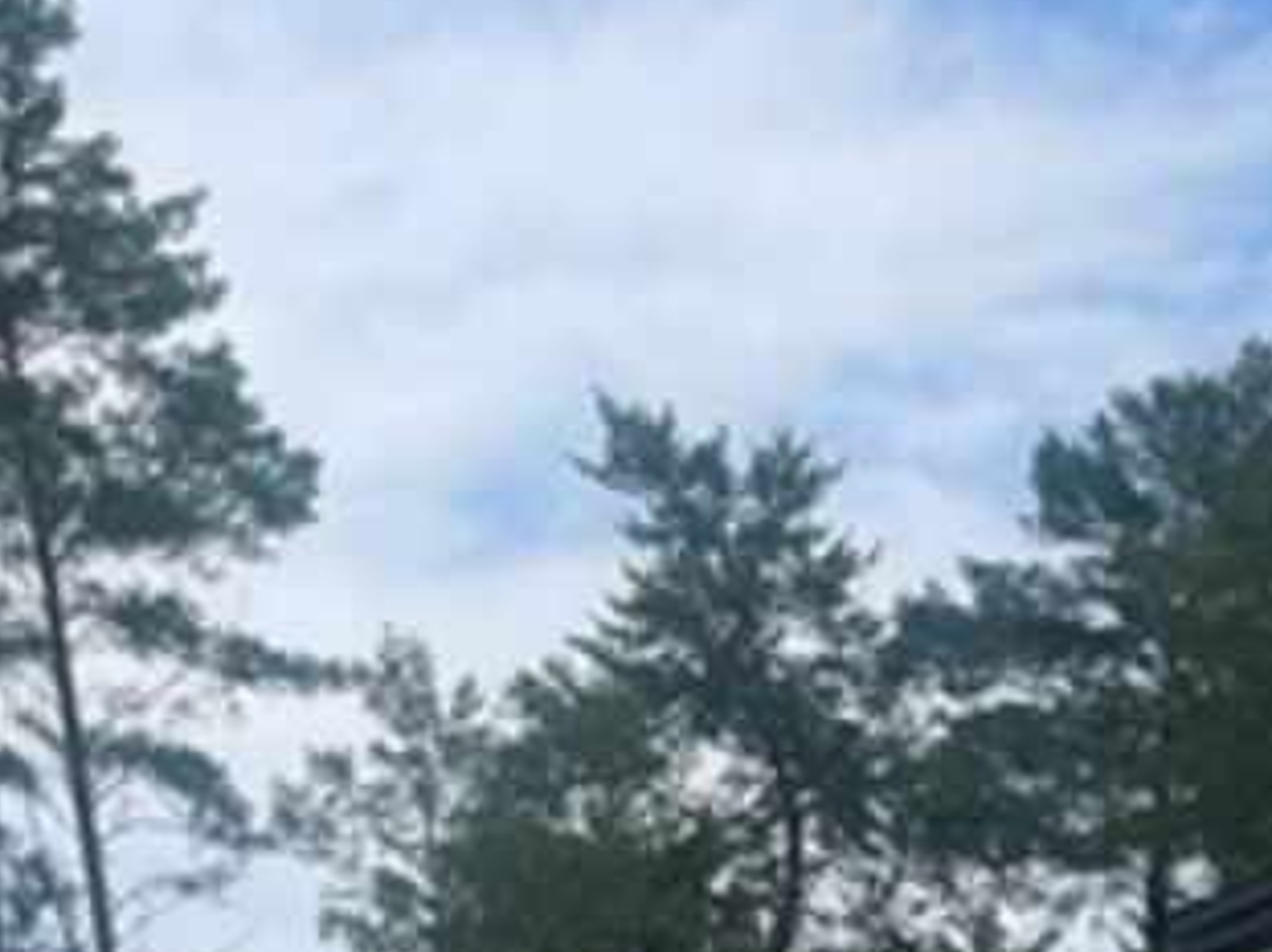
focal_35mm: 103
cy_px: 1602
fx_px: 3783
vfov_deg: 13.2
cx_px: 1955
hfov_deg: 17.1
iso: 32
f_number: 1.6
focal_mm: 5.1
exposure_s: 1/3663
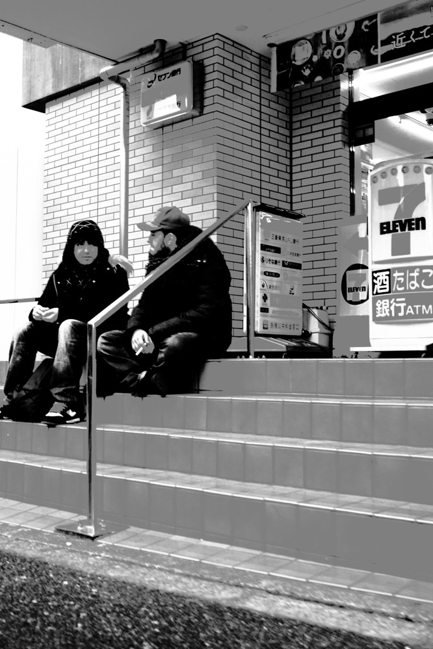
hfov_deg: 31.9
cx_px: 216
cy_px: 331
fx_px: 758
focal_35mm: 42
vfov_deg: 46.4
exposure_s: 1/80
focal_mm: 24.2
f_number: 4
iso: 200
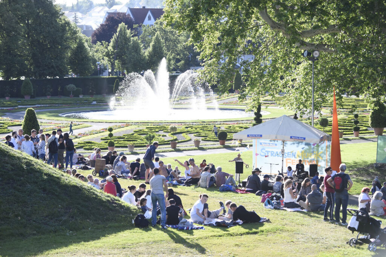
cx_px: 193
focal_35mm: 105
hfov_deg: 19.5
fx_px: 1125
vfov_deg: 13.0
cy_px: 128
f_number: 5
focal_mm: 105
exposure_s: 1/1250
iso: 800
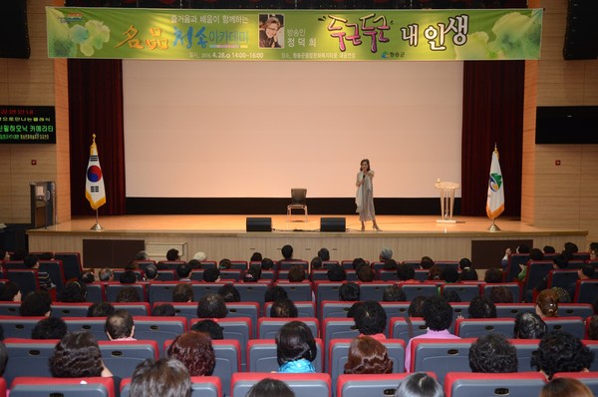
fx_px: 647
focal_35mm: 39
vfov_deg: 34.1
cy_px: 198
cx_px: 299
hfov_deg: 49.6
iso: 1250
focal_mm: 26
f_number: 4
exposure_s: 1/125
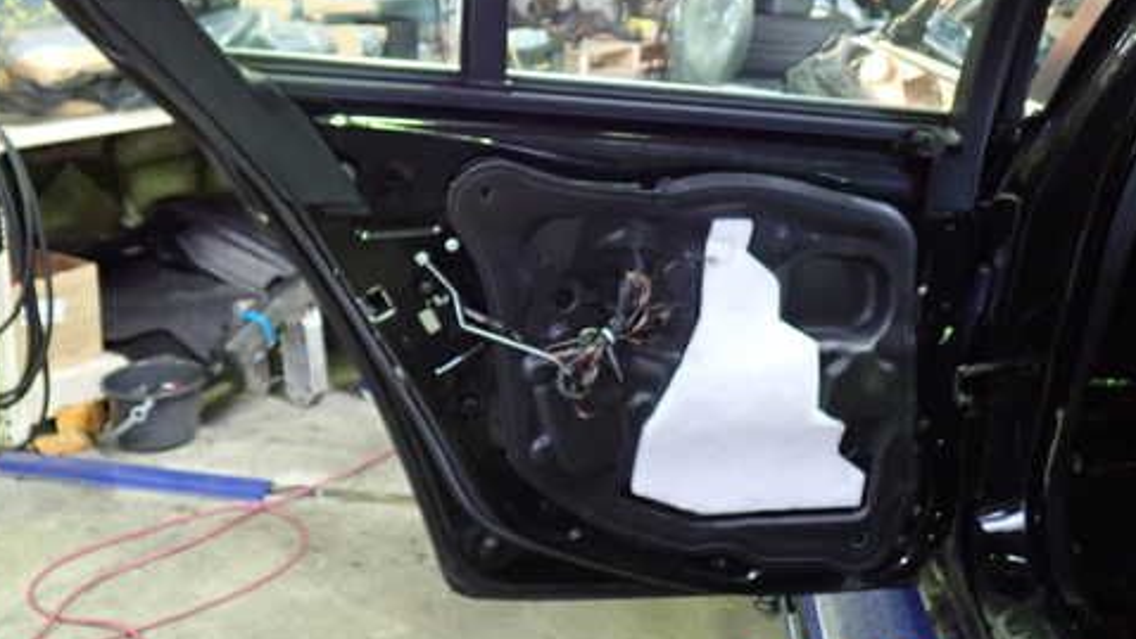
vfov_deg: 28.7
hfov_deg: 49.4
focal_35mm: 41
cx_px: 566
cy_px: 176
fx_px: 1235
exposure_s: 1/30
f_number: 2.3
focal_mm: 5.4
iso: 800
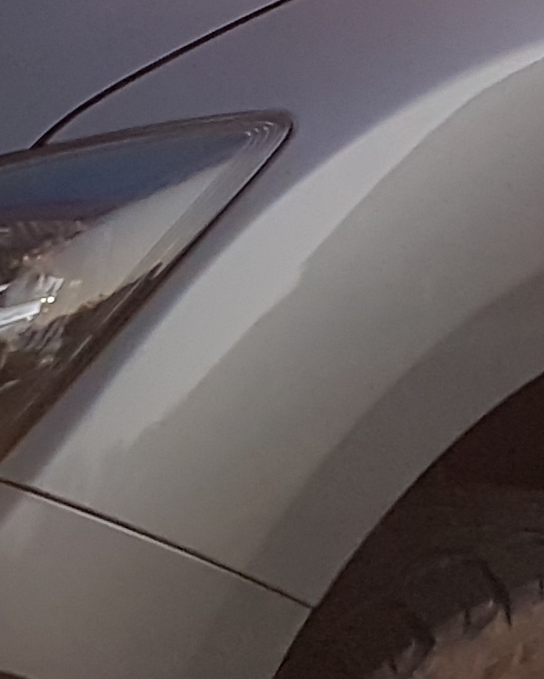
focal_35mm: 137
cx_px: 480
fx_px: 2756
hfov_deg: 11.2
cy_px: 42
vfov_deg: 13.9
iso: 160
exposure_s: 1/100
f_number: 1.7
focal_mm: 4.2
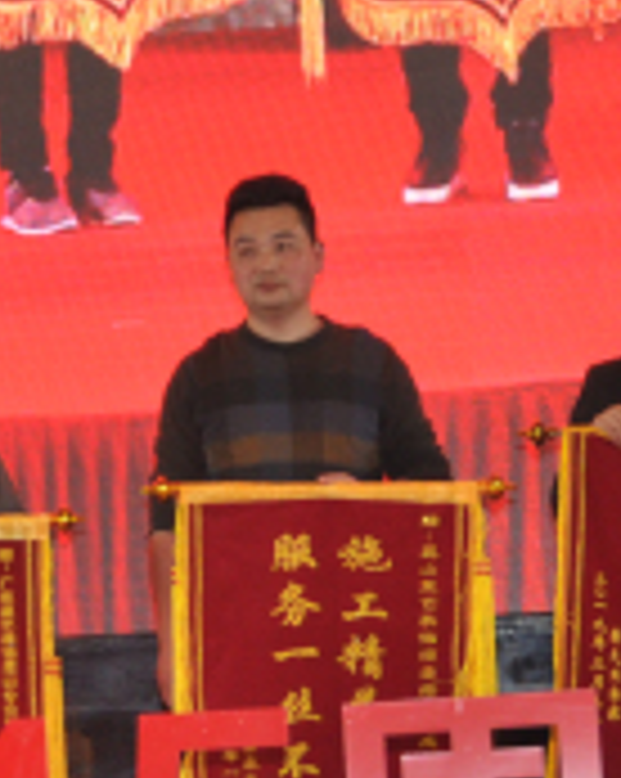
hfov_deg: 8.4
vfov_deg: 10.5
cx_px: 27
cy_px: 643
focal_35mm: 183
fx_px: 4212
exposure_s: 1/200
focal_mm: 30
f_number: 5.6
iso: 640
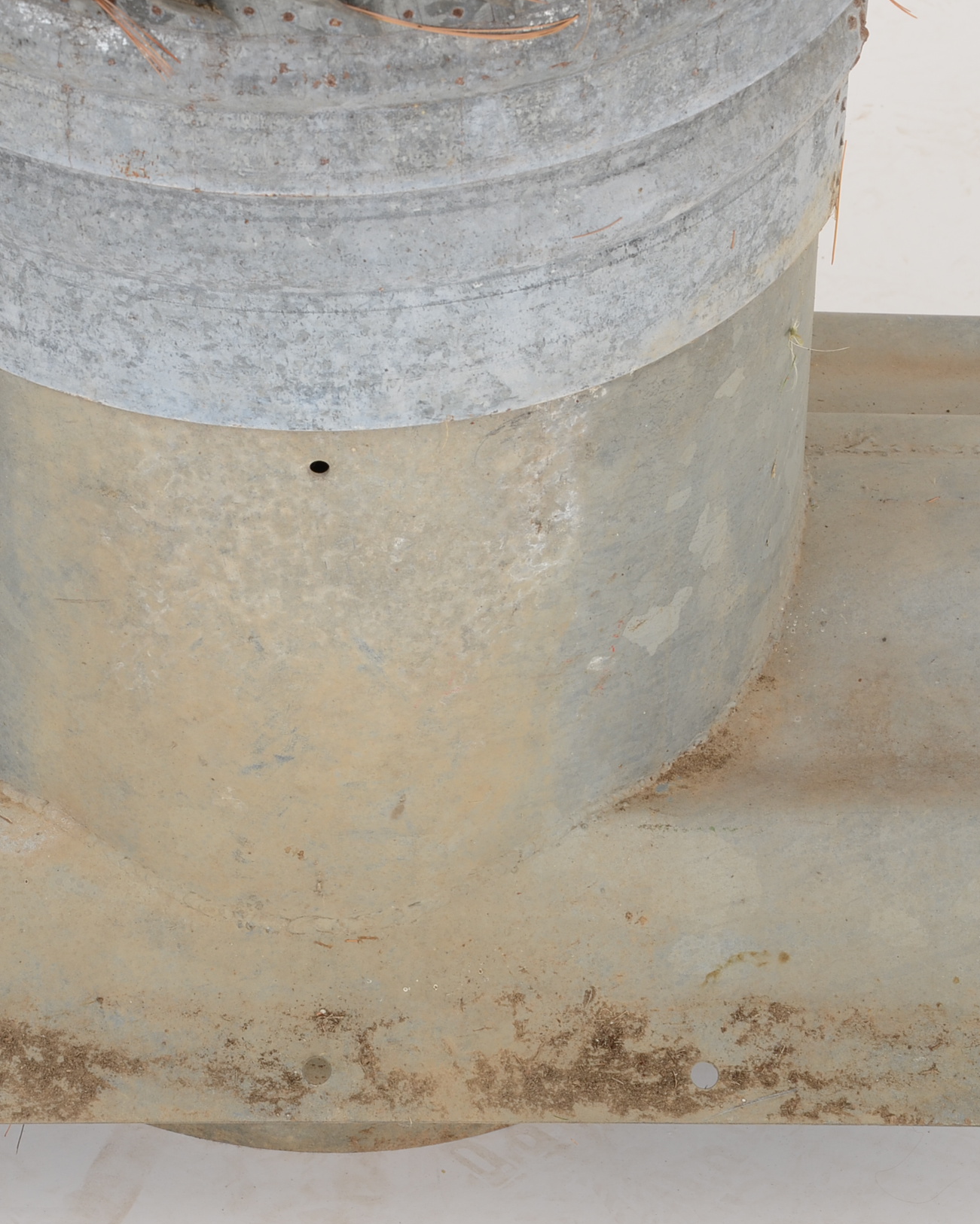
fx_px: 4785
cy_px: 613
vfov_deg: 14.6
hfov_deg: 11.7
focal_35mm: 132
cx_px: 337
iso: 200
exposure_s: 1/160
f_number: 10
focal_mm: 62
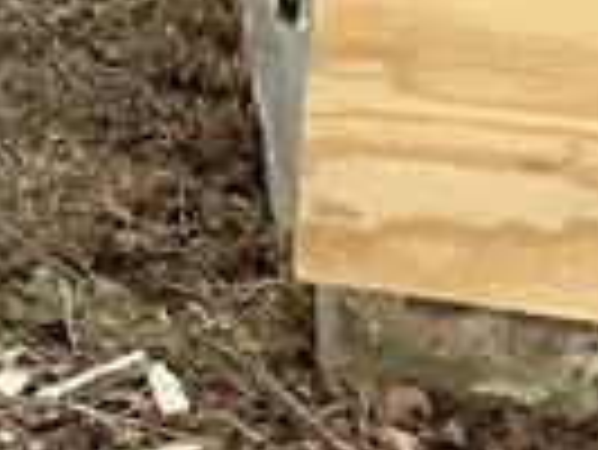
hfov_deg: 7.4
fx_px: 3856
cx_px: -1416
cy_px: -1156
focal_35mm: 223
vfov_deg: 5.9
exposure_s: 1/216
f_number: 1.8
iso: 16
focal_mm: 3
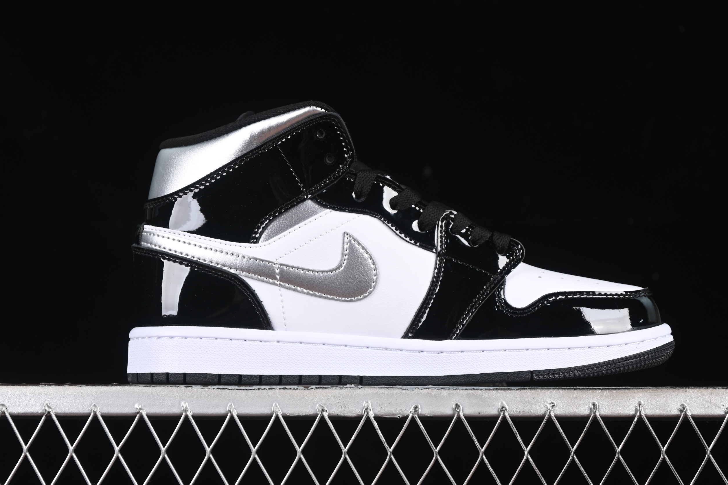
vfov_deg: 16.4
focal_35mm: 83
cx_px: 396
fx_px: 1678
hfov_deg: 24.5
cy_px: 221
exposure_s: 1/60
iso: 160
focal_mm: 50
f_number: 6.3
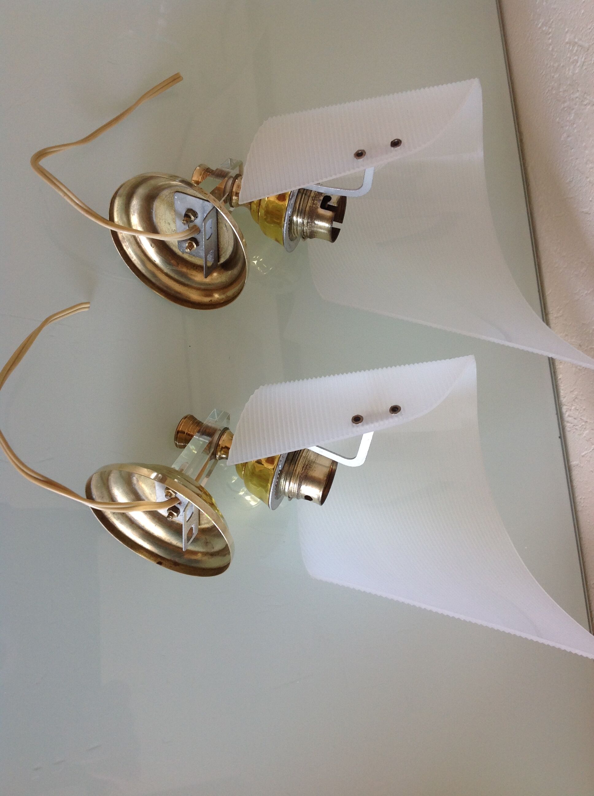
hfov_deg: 40.6
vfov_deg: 52.7
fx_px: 803
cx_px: 297
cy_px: 398
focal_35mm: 35
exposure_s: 1/40
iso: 50
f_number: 2.4
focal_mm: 4.28
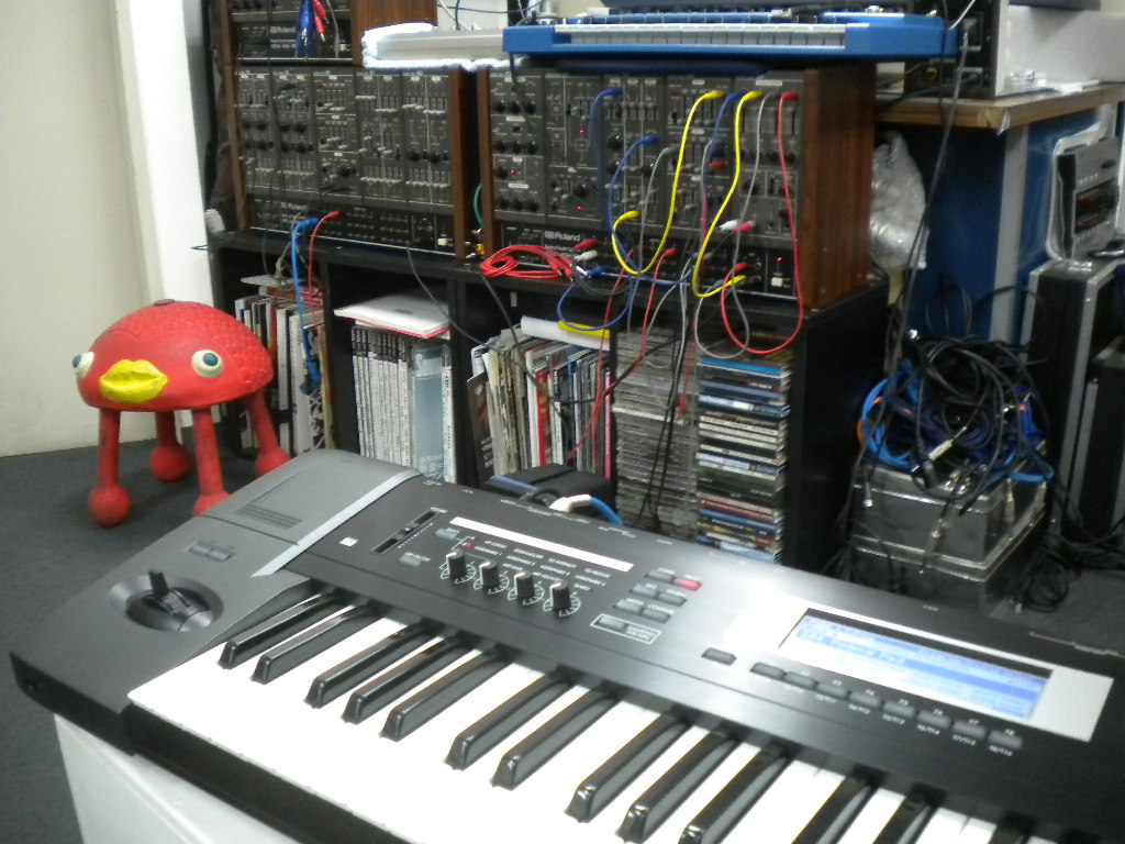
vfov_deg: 40.7
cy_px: 422
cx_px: 562
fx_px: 1137
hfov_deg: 52.6
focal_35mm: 35
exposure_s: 1/20
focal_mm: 6.3
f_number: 3.1
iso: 400
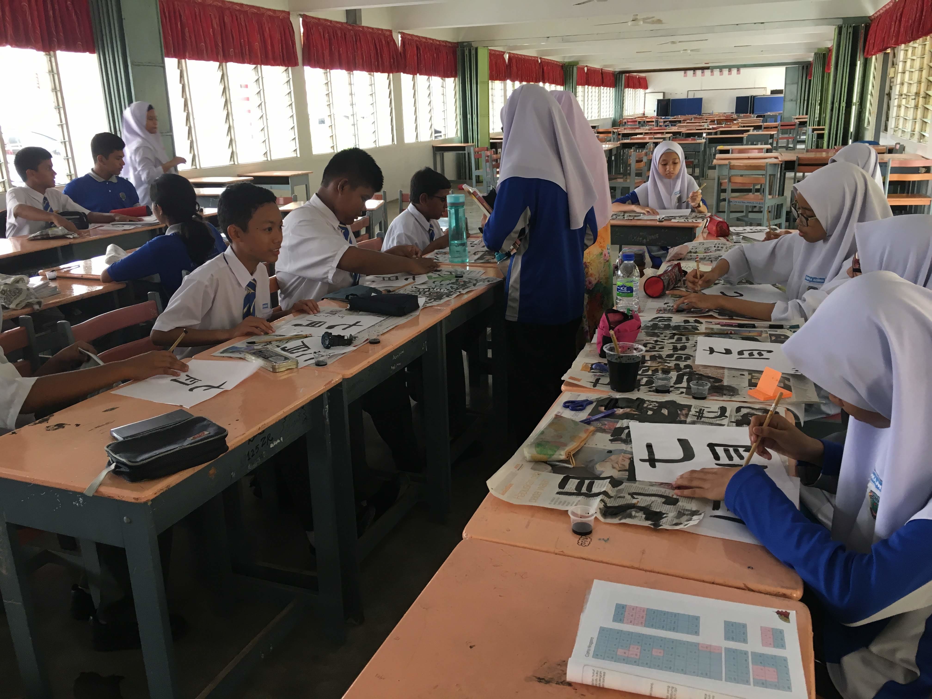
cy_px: 350
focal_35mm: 29
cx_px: 466
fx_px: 781
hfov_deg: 61.7
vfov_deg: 48.2
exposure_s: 1/33
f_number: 2.2
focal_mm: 4.2
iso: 64
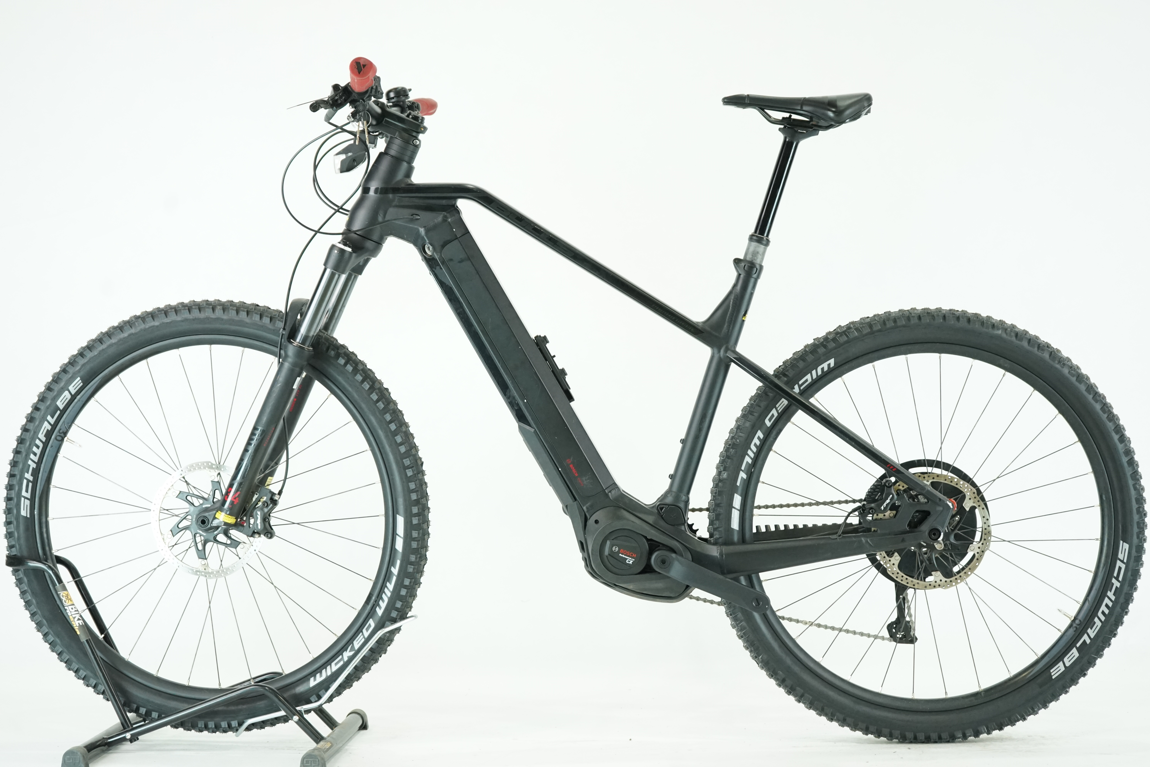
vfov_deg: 22.3
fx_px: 1948
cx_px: 575
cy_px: 384
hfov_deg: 32.9
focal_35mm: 61
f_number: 5.6
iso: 2500
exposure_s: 1/200
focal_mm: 61
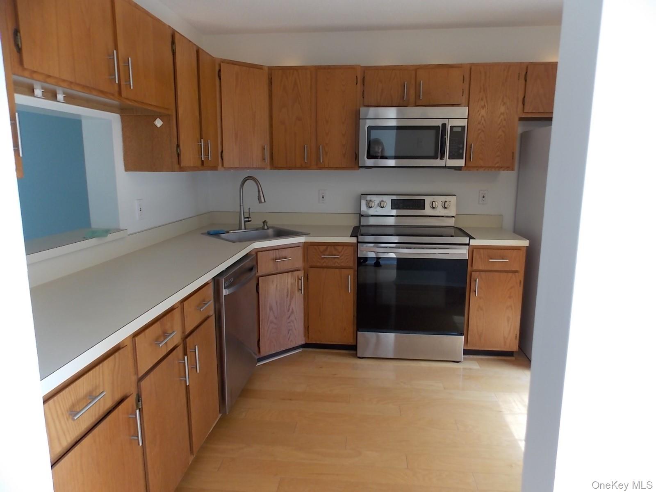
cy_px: 246
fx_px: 436
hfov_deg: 73.9
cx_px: 328
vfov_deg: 58.9
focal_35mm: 23
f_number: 3.1
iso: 100
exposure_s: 1/30
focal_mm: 4
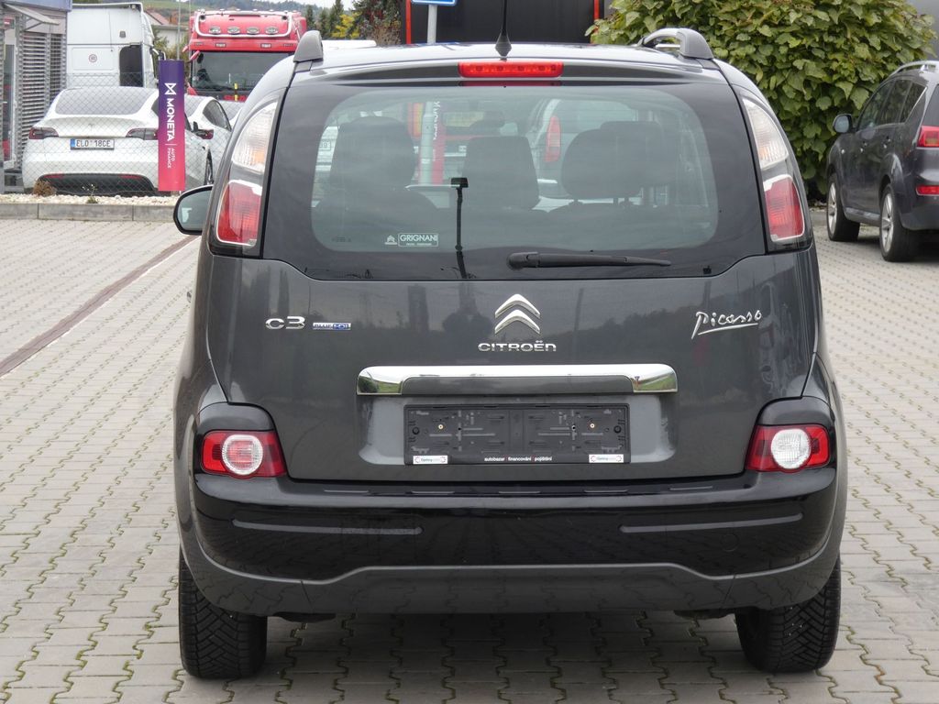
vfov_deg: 18.7
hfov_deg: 24.7
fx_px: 2143
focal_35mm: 79
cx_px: 470
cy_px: 352
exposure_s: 1/80
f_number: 5.6
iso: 100
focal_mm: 14.1
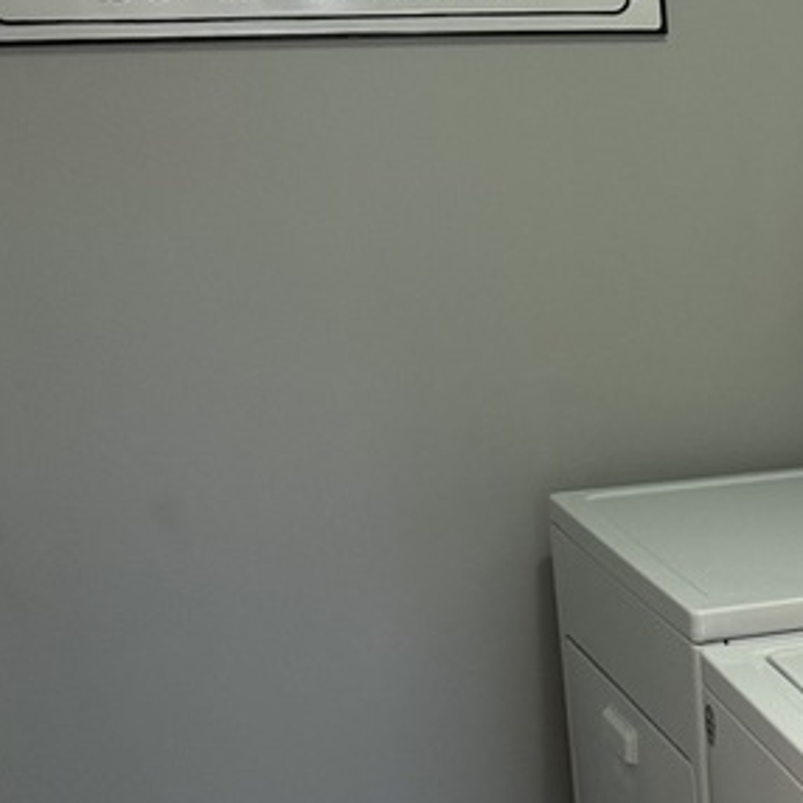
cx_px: 1014
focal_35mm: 80
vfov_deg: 21.3
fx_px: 2100
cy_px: 668
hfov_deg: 20.0
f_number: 1.78
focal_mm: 6.76
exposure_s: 1/60
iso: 250
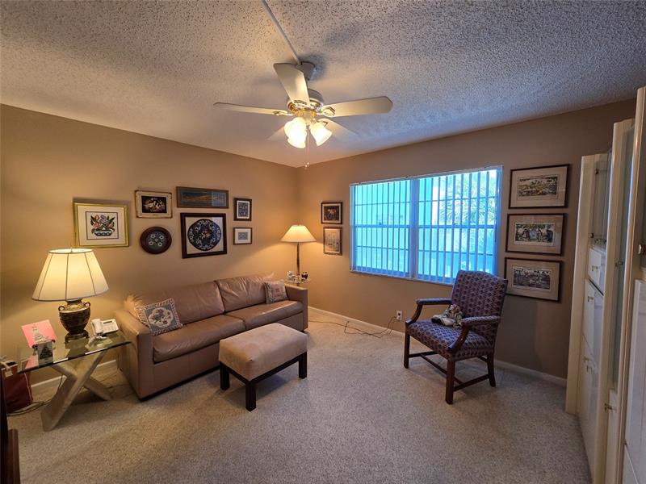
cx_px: 323
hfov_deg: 106.2
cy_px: 242
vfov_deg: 89.9
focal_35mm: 13
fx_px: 243
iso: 64
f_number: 2.2
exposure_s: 1/60
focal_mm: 2.2
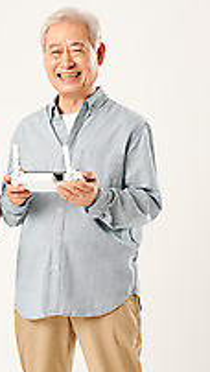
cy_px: 245
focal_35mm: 176
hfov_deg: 6.9
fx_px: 1738
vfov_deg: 12.2
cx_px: -12
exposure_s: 1/125
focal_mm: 85
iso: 100
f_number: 8
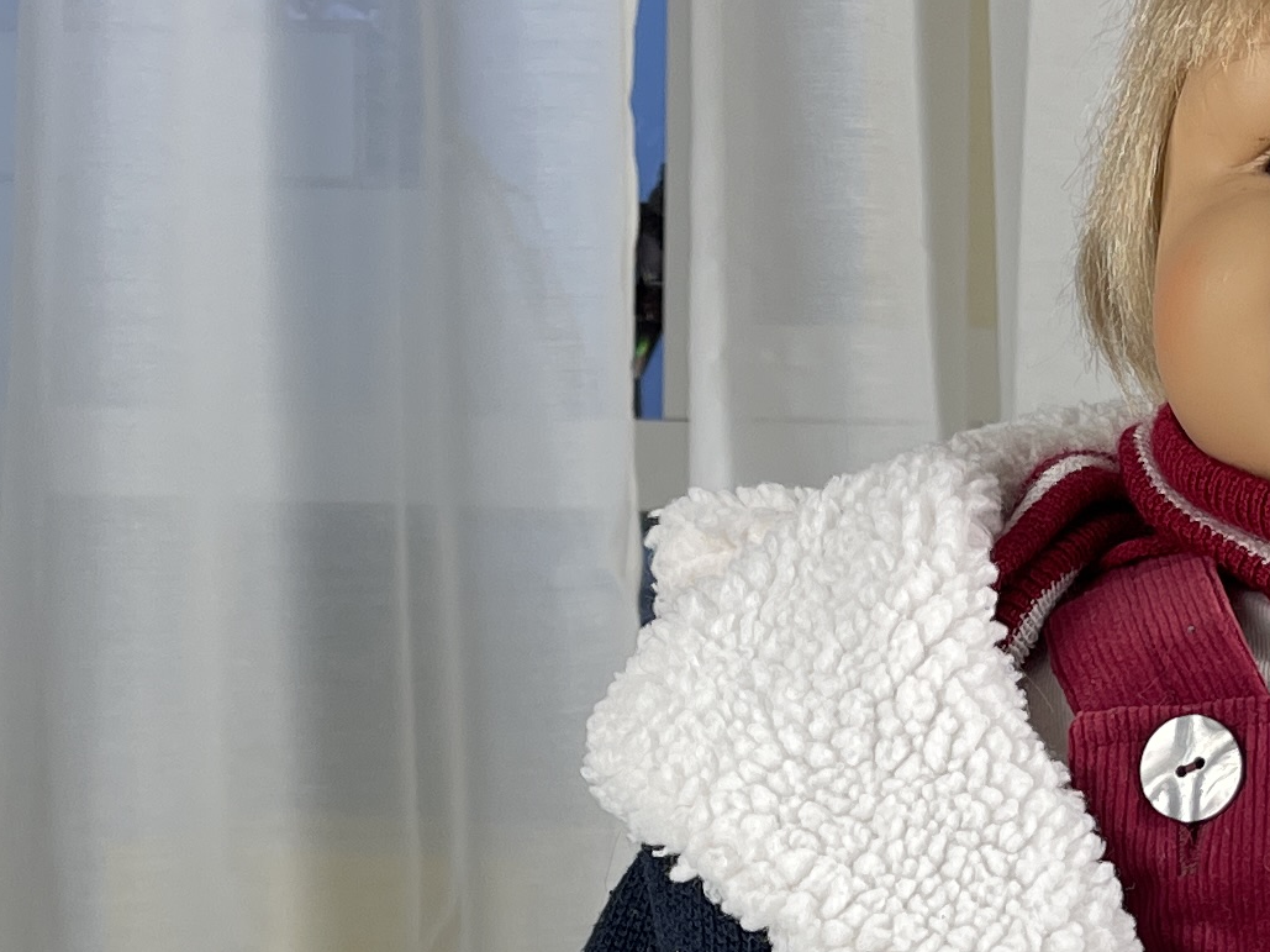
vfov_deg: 14.5
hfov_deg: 20.0
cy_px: 1232
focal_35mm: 98
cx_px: 873
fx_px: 3594
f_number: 1.6
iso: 40
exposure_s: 1/100
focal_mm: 5.1
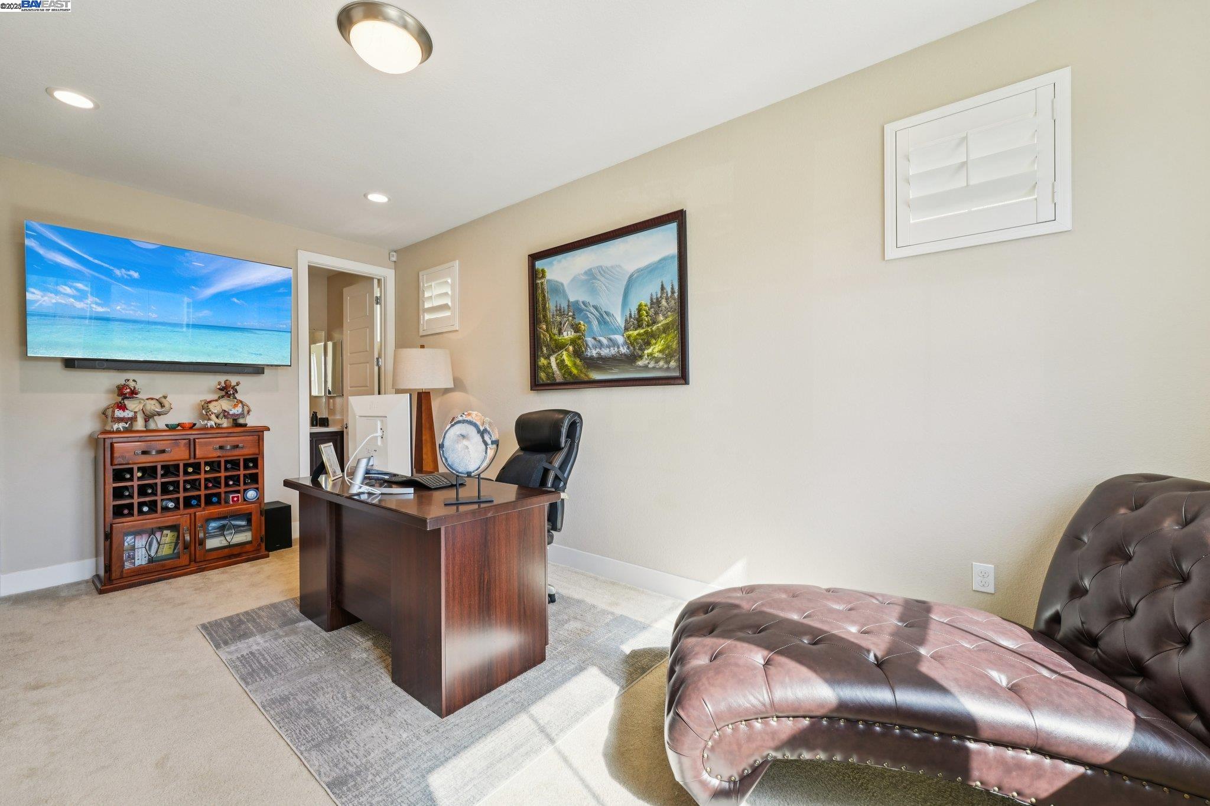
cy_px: 403
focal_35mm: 14
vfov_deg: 81.2
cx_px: 605
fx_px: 470
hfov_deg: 104.3
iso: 640
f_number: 8
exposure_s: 1/80
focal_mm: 14
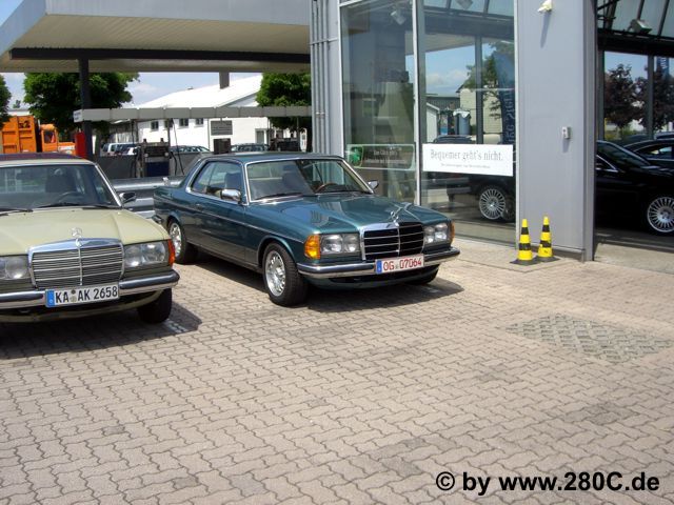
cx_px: 337
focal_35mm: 38
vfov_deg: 37.7
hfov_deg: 49.0
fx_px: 740
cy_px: 252
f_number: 4.3
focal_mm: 6.2
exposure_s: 1/640
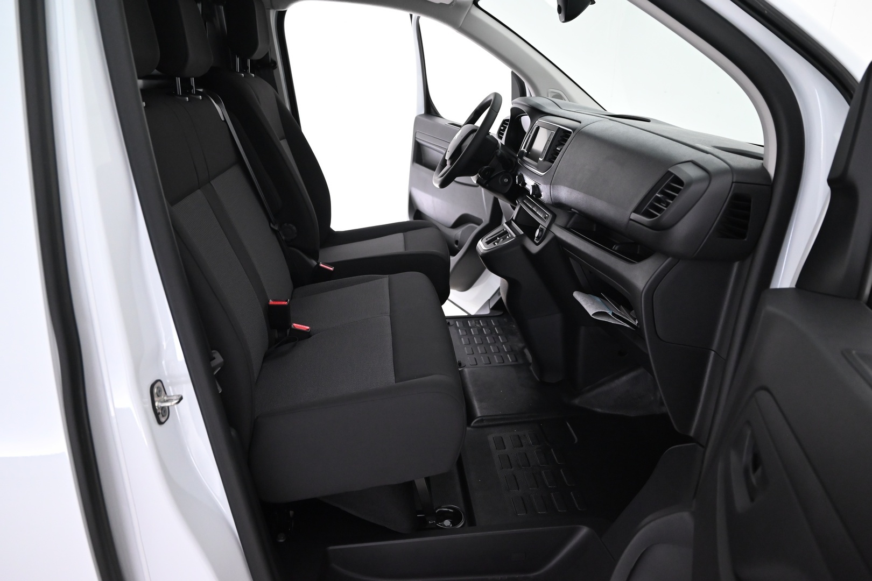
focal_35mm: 24
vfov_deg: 53.1
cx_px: 436
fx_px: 581
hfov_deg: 73.7
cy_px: 290
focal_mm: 24
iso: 3200
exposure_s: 1/100
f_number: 4
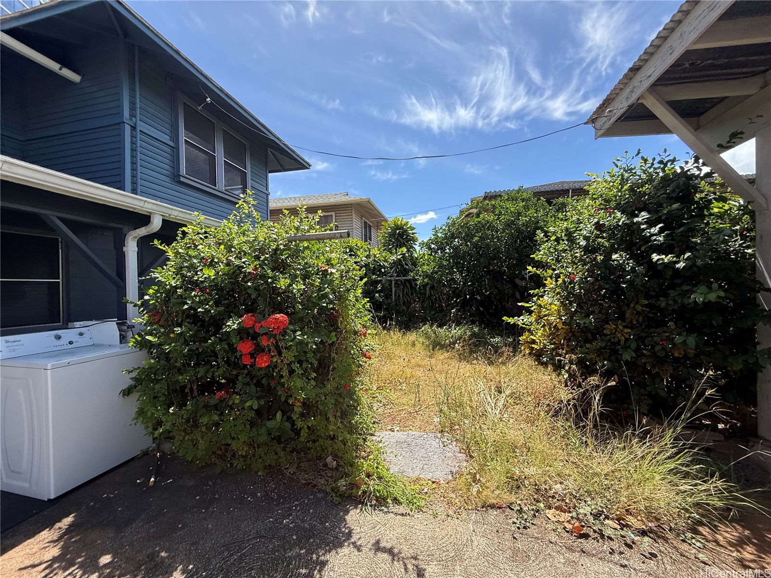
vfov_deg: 85.7
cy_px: 289
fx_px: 312
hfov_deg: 102.1
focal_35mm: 14
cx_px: 386
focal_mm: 2.22
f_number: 2.2
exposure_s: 1/1050
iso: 50
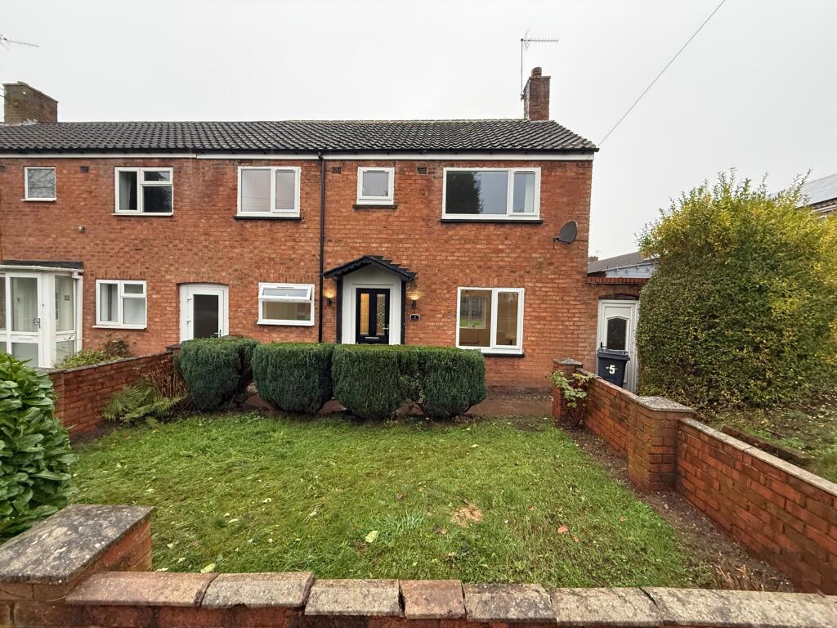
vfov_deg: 85.7
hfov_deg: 102.1
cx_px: 418
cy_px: 314
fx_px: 339
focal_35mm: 14
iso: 320
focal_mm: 2.22
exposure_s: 1/99
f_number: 2.2
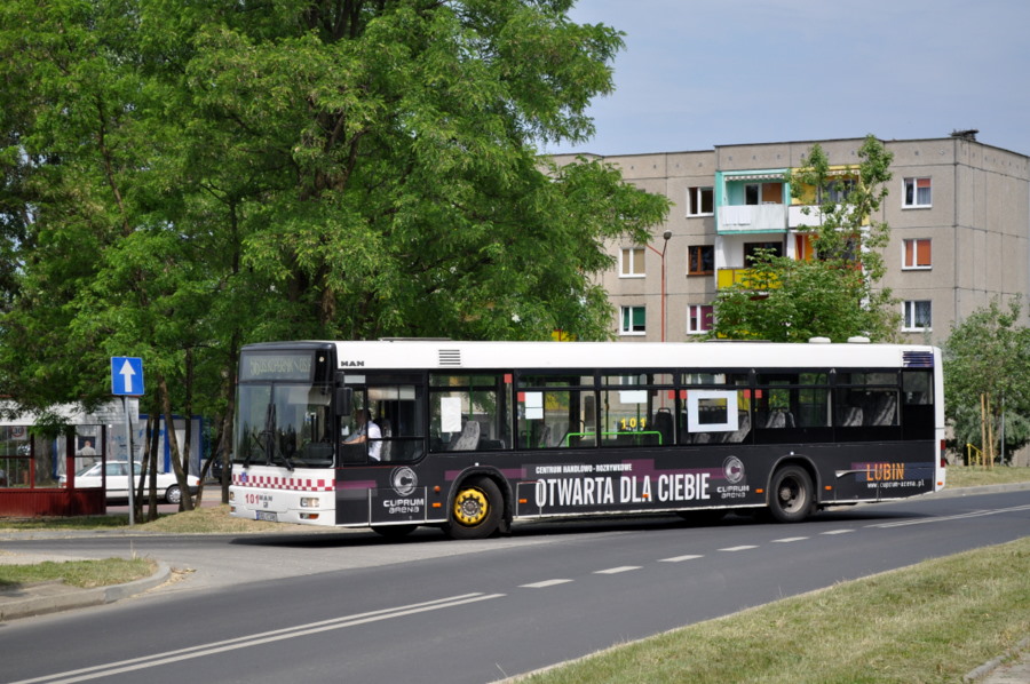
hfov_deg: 24.6
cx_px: 515
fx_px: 2358
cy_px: 342
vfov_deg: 16.5
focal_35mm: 82
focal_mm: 55
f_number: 6.3
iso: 400
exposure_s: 1/1600
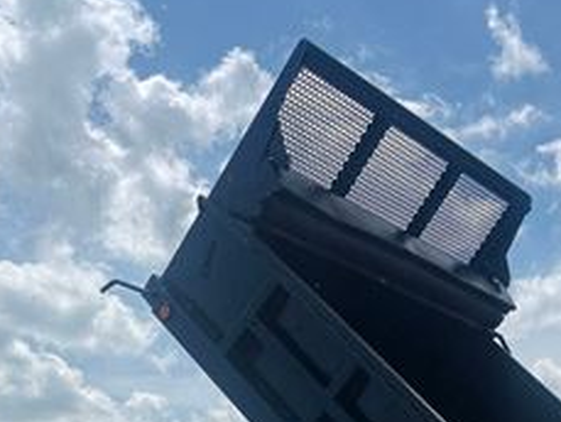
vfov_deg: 20.1
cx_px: 404
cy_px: 554
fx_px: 1086
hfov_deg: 28.6
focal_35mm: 67
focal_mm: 6.76
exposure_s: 1/8130
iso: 80
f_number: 1.78
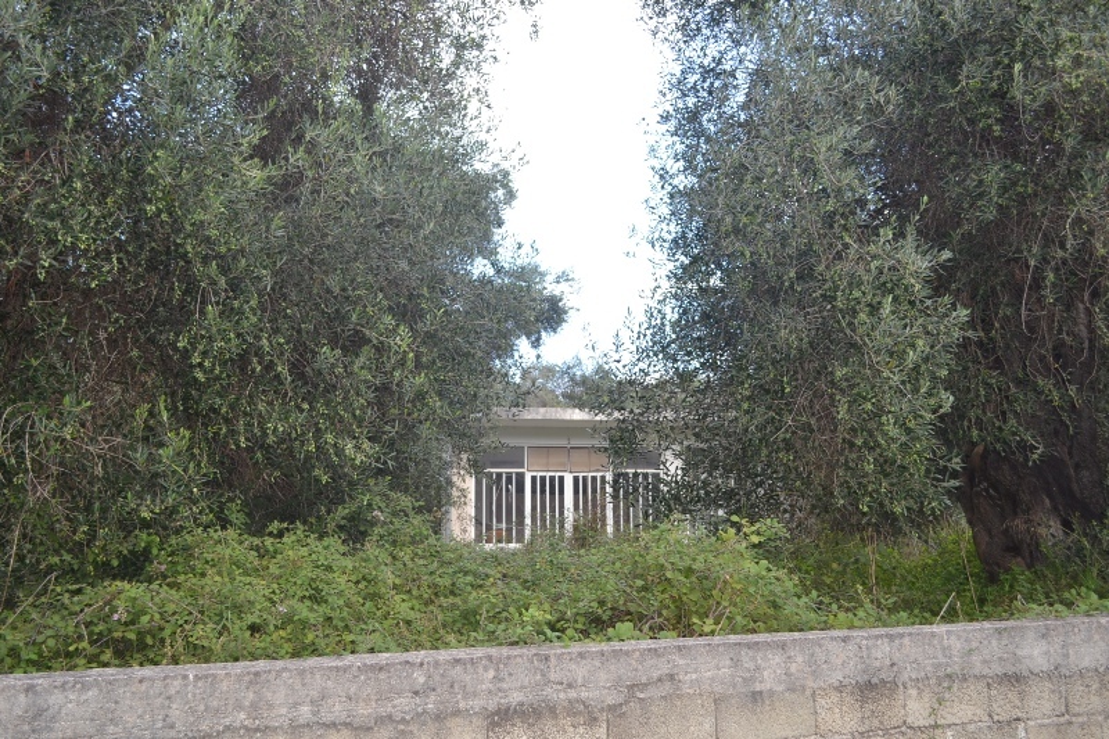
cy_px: 370
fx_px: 1016
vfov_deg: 40.0
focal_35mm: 33
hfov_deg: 57.2
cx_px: 554
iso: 125
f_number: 4
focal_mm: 22
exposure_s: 1/125
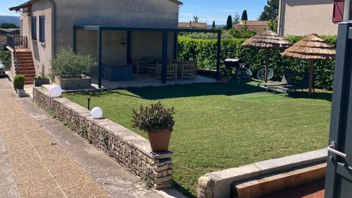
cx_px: 152
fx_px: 327
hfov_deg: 56.4
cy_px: 63
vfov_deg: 33.4
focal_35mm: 35
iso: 20
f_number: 1.8
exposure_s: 1/2183
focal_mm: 3.99
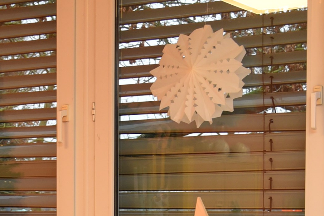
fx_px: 1206
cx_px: 72
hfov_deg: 15.2
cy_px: 288
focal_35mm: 134
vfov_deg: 10.0
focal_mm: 34
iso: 800
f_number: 4.5
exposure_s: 1/80
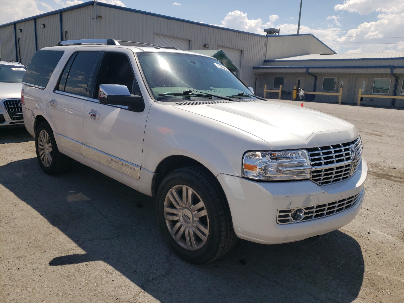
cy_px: 152
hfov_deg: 67.3
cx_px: 202
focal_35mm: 26
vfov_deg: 53.1
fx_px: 303
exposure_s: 1/5000
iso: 50
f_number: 1.5
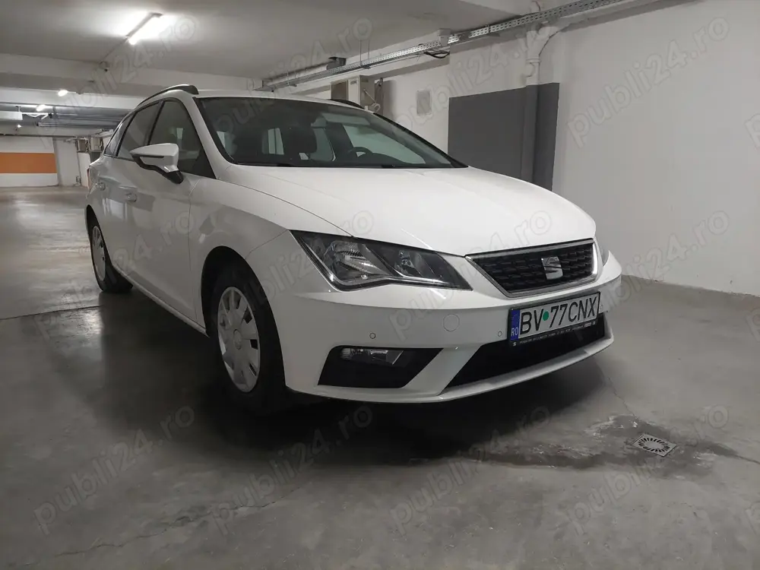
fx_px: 549
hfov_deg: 69.4
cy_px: 285
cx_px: 380
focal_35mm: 25
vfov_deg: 54.9
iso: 400
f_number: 1.8
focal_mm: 5.23
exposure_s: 1/60
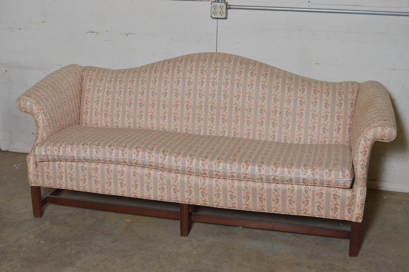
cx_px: 204
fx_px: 528
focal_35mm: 46
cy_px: 136
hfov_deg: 42.4
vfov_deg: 28.9
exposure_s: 1/60
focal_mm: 31
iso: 400
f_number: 5.6
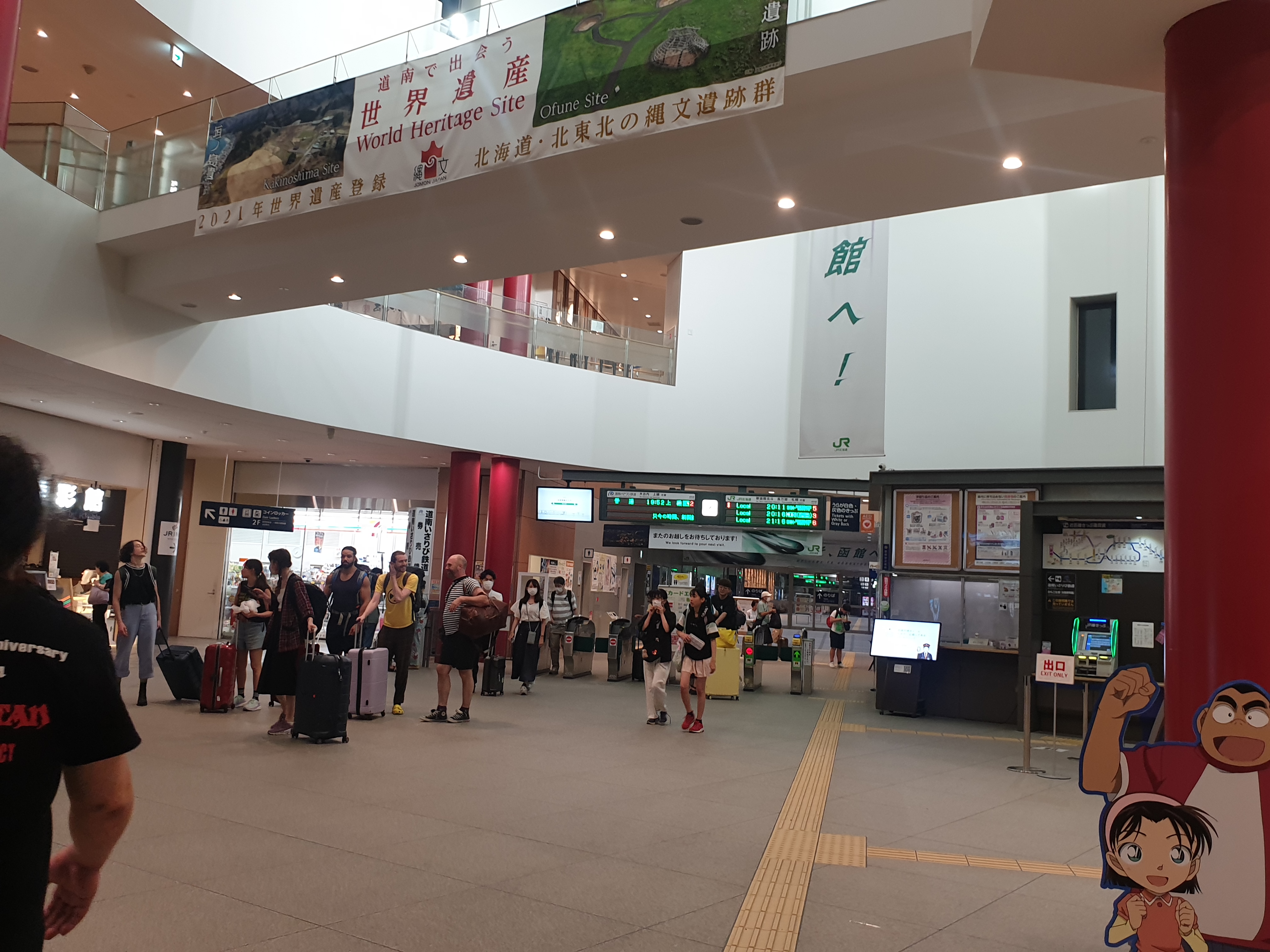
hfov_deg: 67.3
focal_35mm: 26
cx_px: 635
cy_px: 476
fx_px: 954
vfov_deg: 53.1
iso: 125
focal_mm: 4.3
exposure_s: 1/50
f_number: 2.4
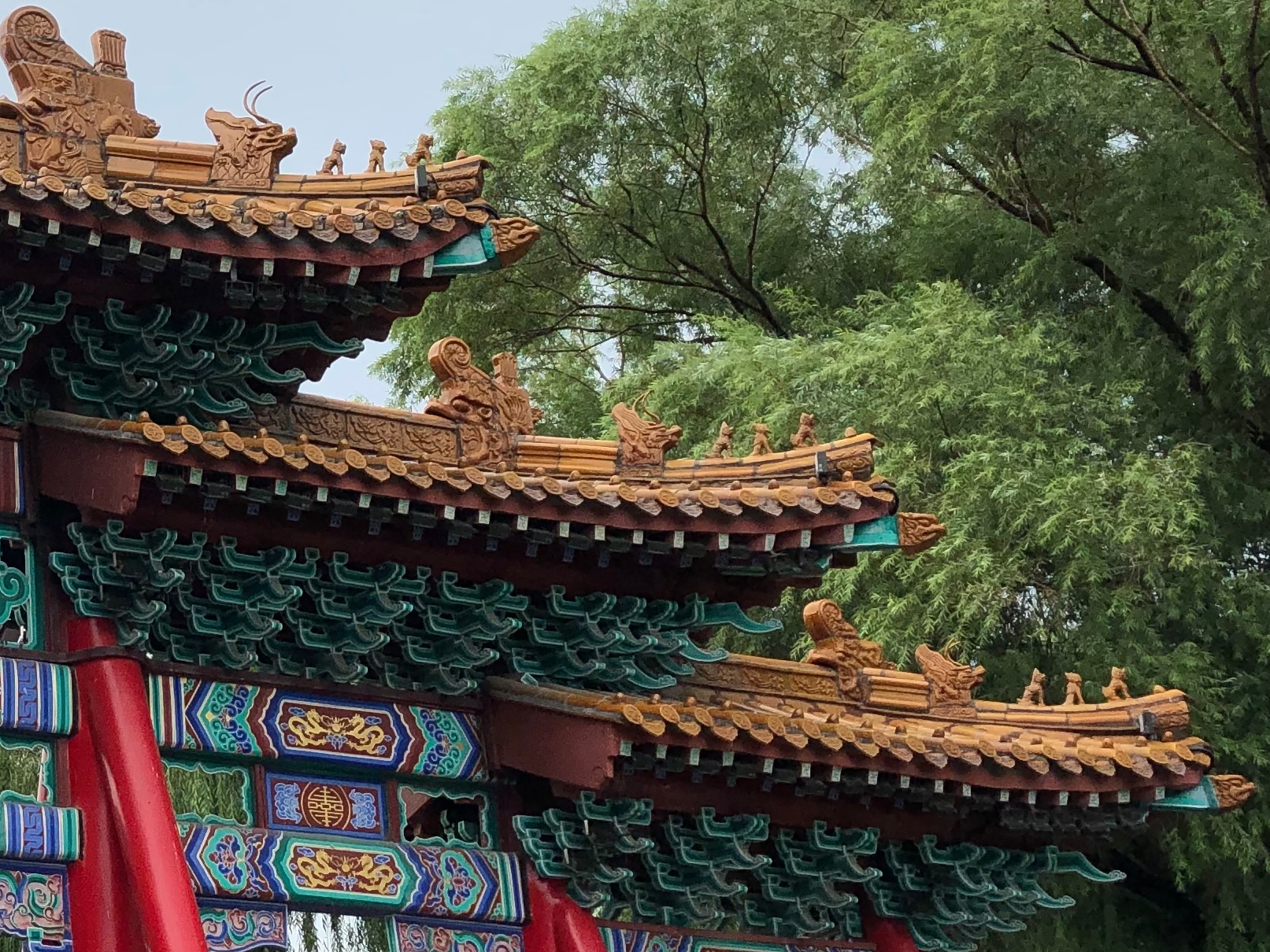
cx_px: -175
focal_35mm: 70
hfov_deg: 25.5
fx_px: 2568
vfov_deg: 21.0
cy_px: 398
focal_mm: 3.99
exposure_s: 1/432
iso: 20
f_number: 1.8
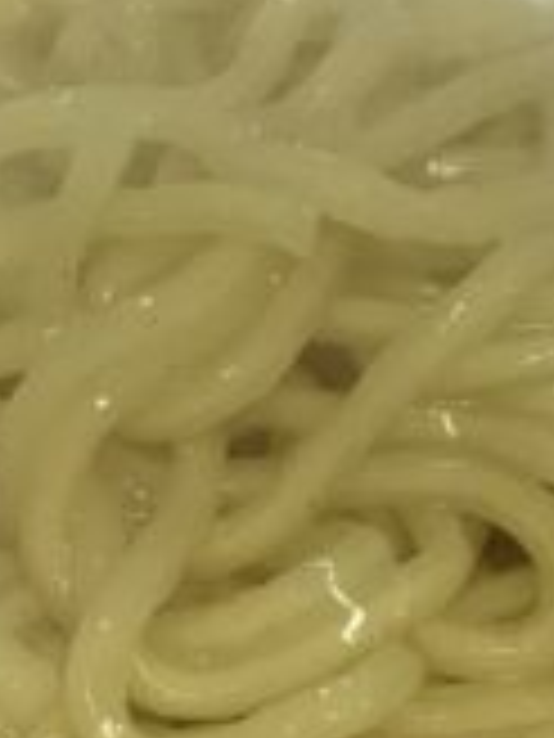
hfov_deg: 9.3
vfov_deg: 12.4
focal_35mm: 159
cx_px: 257
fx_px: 3393
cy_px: 196
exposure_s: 1/33
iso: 32
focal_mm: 3.99
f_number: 1.8
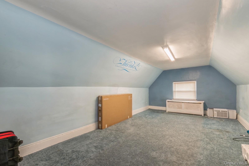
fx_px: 104
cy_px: 83
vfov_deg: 77.3
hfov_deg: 100.4
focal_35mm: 15
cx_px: 124
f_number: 14
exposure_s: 1/6
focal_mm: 15
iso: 640
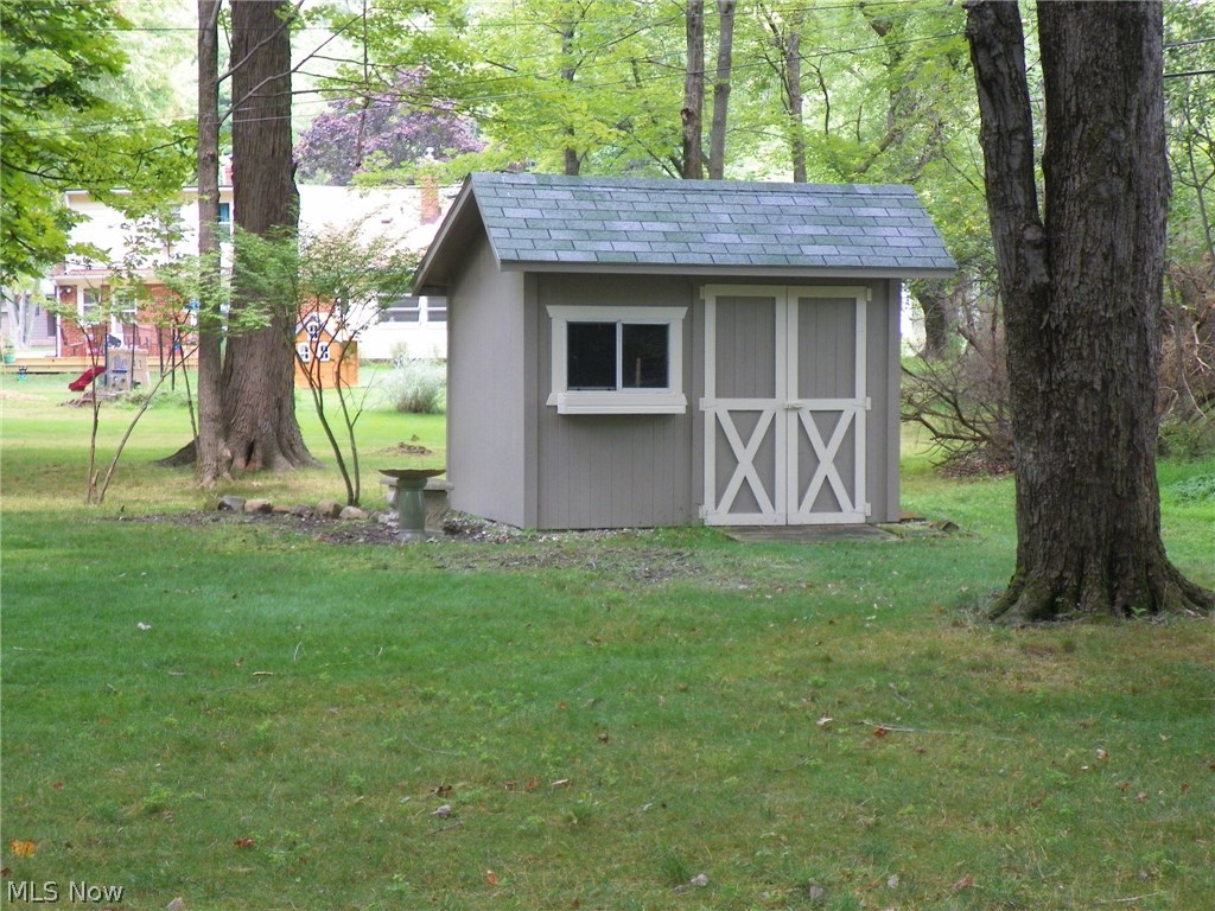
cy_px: 456
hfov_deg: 32.2
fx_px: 2106
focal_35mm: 60
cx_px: 608
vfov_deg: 24.4
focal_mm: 10.7
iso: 80
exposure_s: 1/50
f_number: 3.5
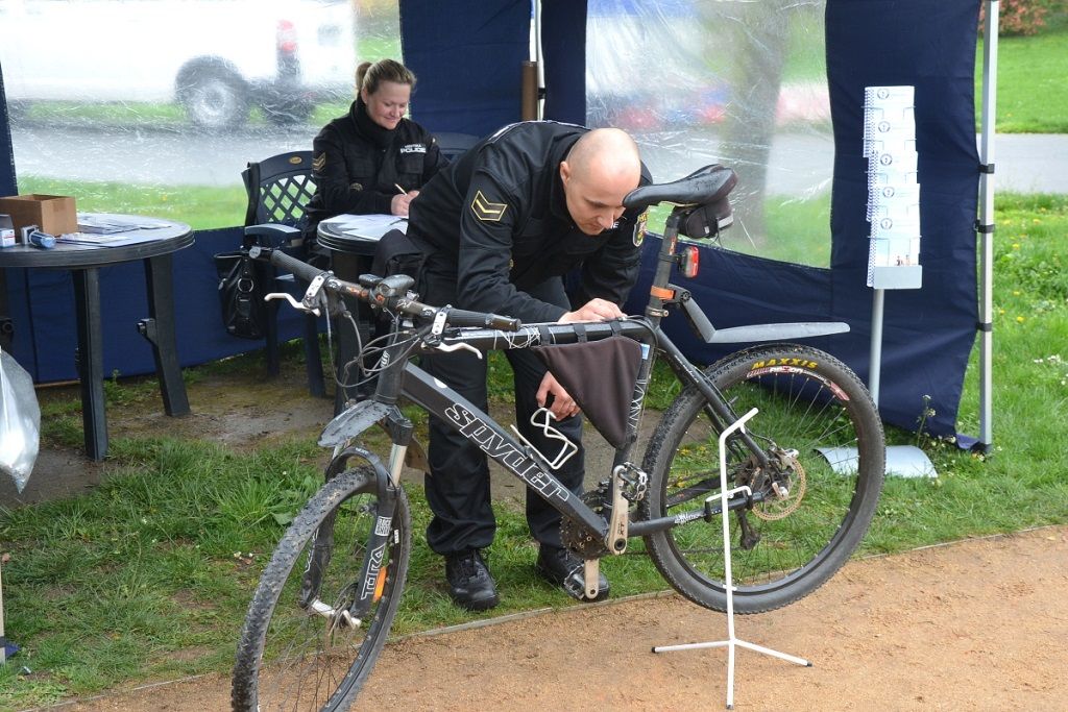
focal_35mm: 60
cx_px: 534
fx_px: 1780
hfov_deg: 33.4
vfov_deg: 22.6
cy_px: 356
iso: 400
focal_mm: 40
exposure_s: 1/160
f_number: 6.3
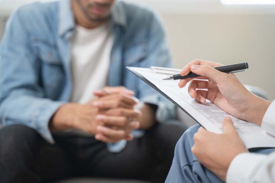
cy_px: 92
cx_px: 138
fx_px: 573
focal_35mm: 75
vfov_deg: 18.2
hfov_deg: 27.0
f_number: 2.8
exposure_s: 1/200
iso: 500
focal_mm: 75
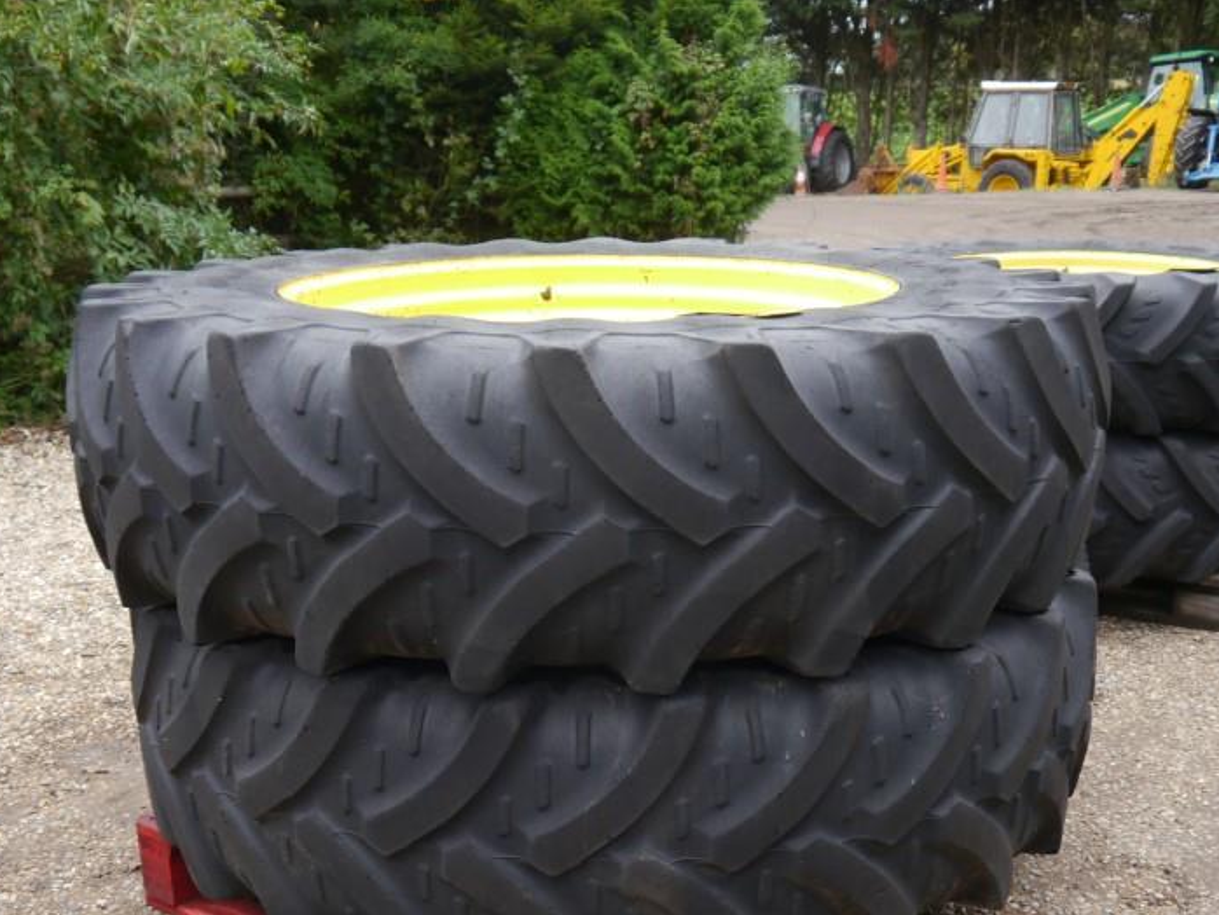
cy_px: 639
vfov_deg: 32.5
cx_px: 618
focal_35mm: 44
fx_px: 1550
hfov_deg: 42.9
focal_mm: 15
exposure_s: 1/125
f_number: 4
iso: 160
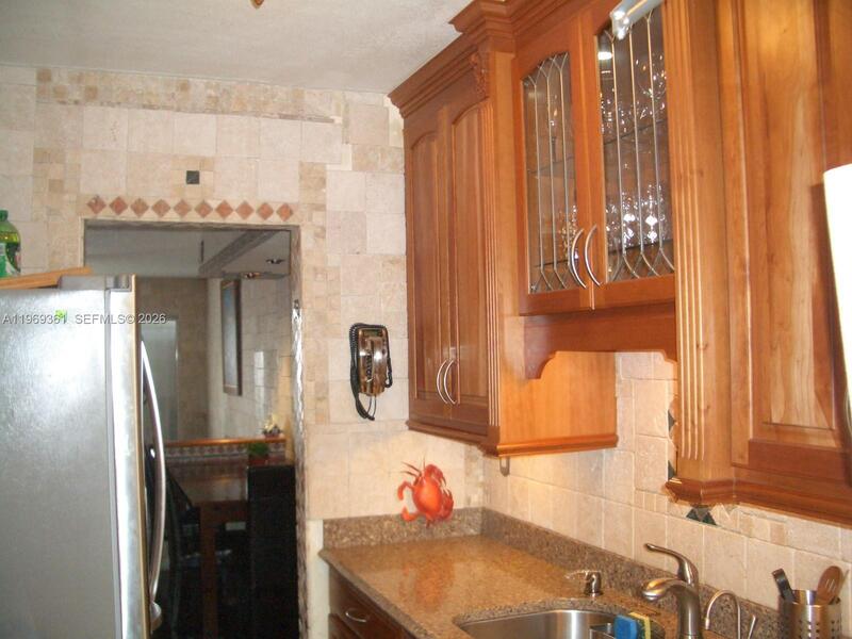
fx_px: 861
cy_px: 320
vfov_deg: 40.7
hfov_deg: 52.6
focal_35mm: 35
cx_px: 426
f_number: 2.6
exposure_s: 1/60
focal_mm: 5.8
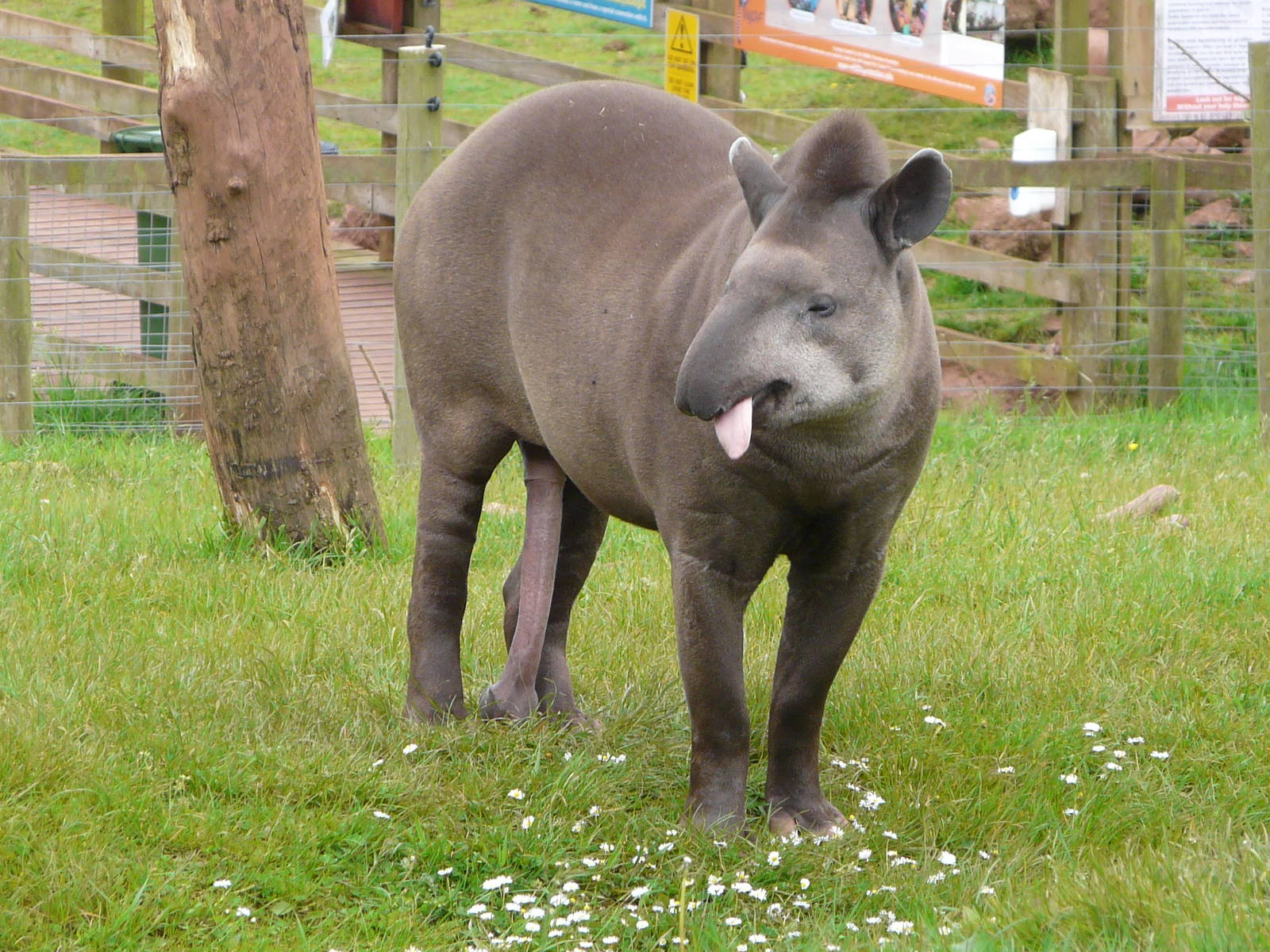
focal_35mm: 362
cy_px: 476
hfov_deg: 5.5
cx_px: 635
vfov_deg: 4.1
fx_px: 13281
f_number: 4
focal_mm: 37.2
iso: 100
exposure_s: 1/160
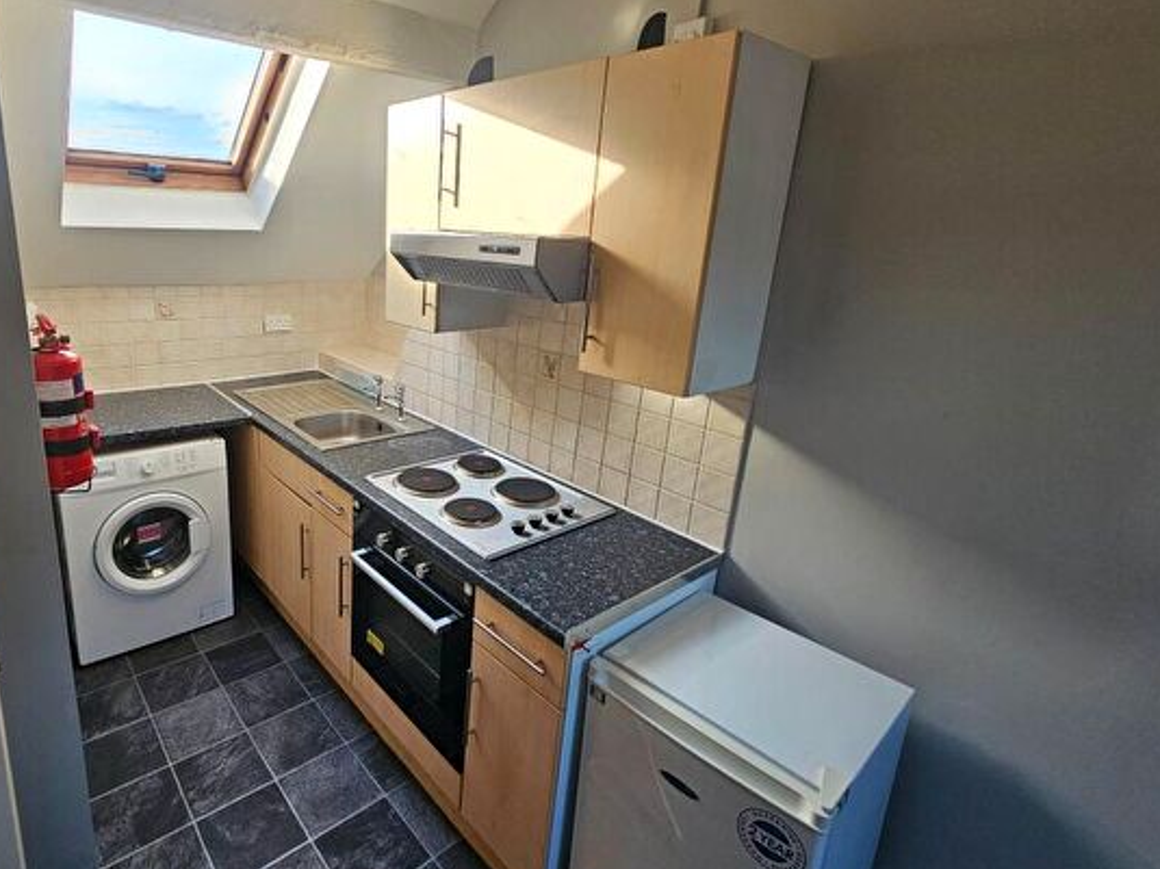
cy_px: 387
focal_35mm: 17
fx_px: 570
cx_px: 453
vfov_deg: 74.5
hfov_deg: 89.6
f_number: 2.2
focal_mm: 2.2
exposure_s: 1/100
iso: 50
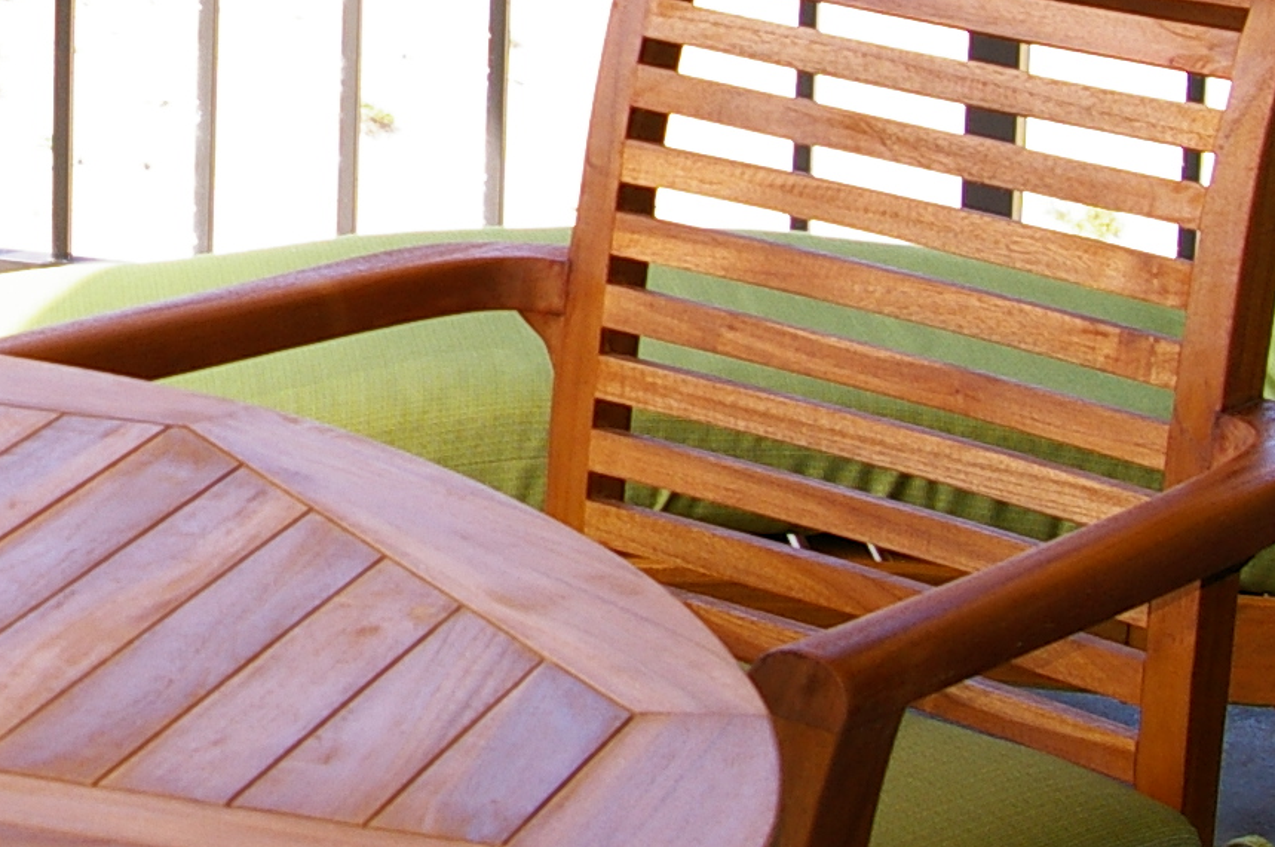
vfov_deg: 9.2
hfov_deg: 13.7
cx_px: -88
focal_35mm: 147
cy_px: -172
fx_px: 5201
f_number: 8
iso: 200
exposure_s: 1/125
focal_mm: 28
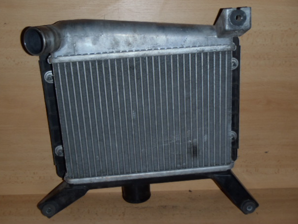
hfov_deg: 46.8
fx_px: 344
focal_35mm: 40
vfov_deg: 36.0
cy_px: 107
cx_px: 142
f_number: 4.6
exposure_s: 1/40
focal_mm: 6.83
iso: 100
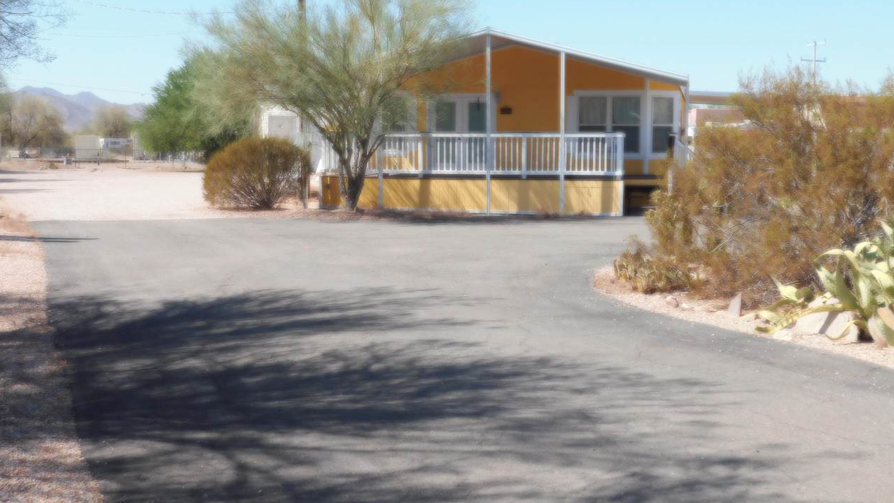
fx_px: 1043
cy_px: 211
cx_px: 448
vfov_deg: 27.1
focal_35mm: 44
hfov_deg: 46.4
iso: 125
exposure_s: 1/1250
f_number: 3.6
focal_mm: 7.1
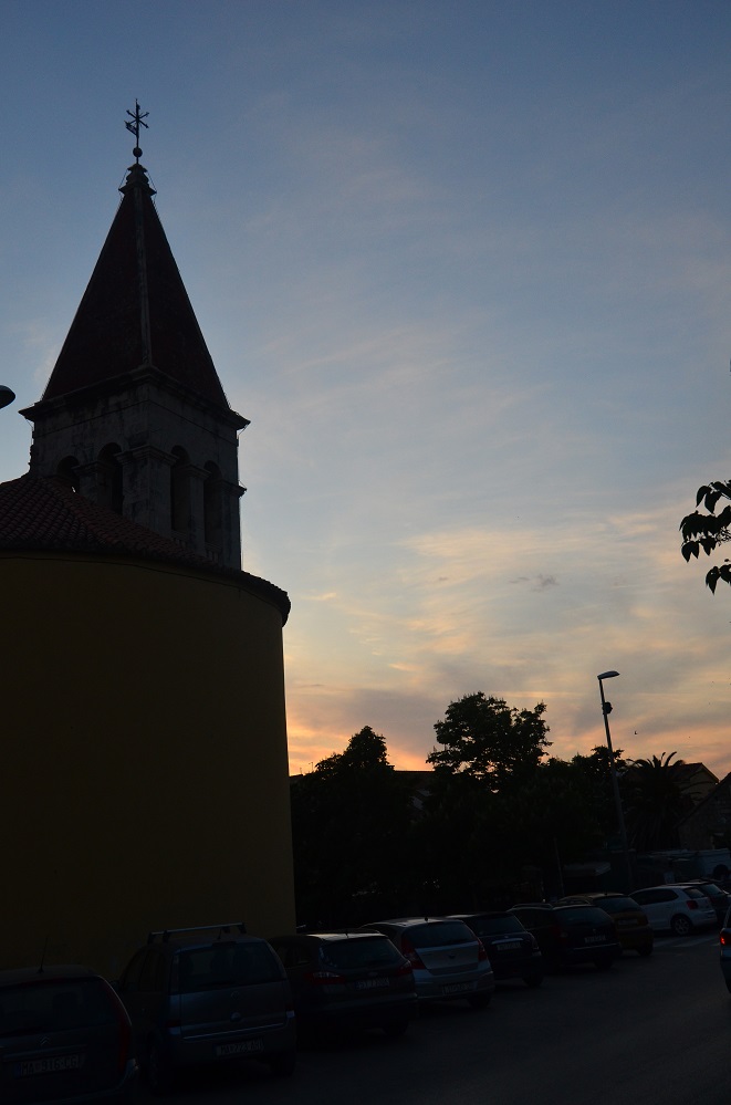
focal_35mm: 33
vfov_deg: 57.3
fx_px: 1010
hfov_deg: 39.8
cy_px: 552
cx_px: 366
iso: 800
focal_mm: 22
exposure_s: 1/500
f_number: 6.3
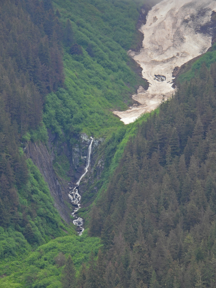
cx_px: 108
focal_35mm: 380
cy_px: 144
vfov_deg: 5.2
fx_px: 3162
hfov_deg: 3.9
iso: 100
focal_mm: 67.8
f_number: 5
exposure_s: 1/200
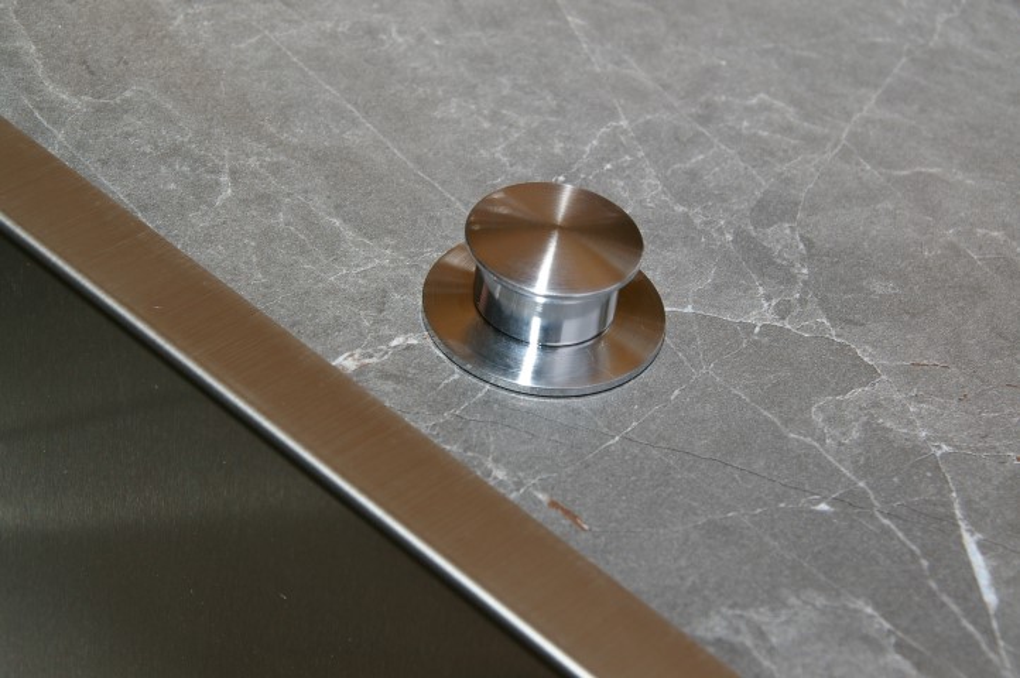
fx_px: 2675
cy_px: 339
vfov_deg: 14.4
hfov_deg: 21.6
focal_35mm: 94
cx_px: 510
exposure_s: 1/90
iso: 400
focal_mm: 63
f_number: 9.5
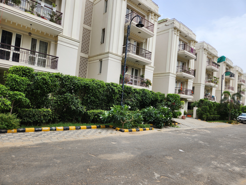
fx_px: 163
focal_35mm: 23
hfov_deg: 73.9
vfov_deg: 58.9
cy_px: 92
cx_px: 123
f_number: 1.8
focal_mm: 5.4
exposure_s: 1/1000
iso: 20
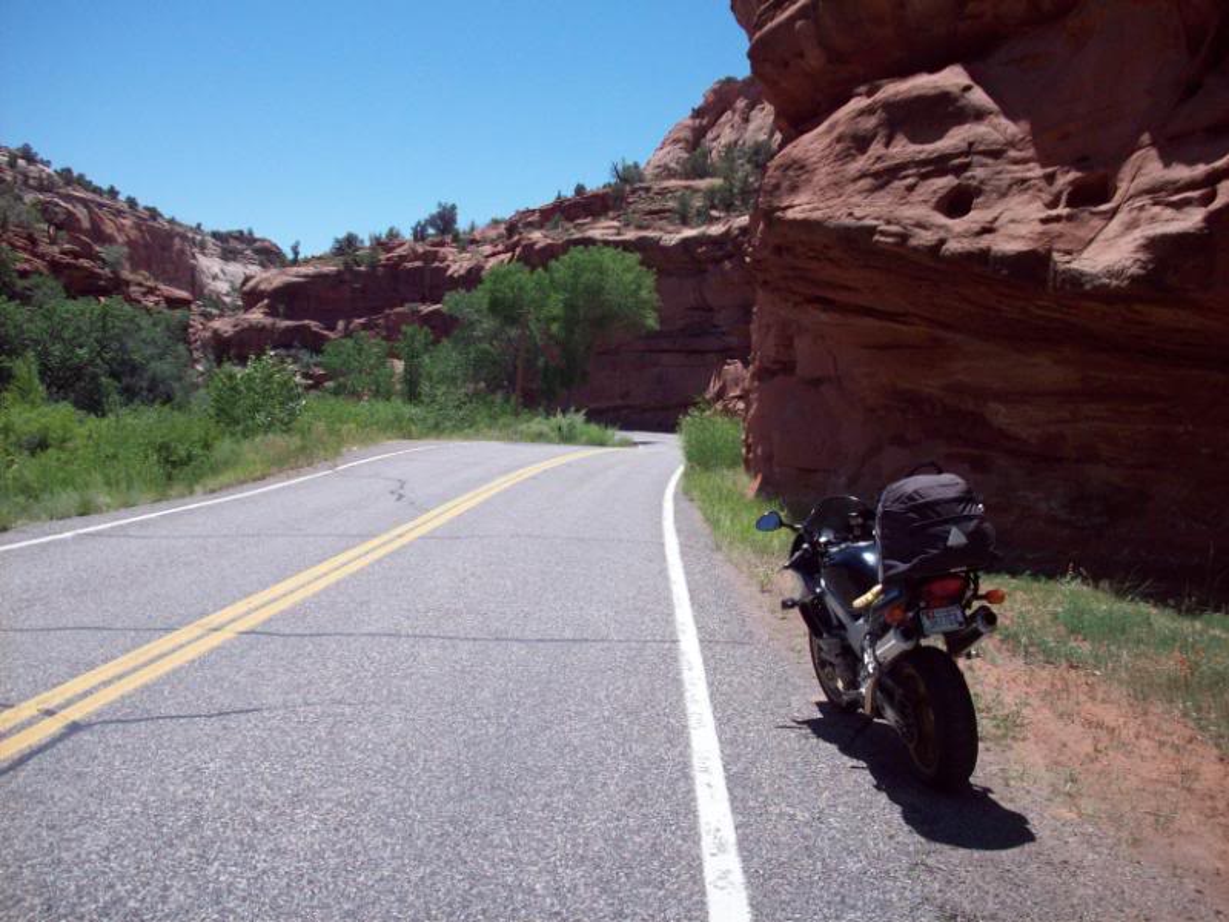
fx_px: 1314
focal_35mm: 37
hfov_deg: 50.1
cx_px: 614
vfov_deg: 38.7
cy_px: 461
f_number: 5.6
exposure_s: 1/383
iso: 80
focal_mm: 6.2
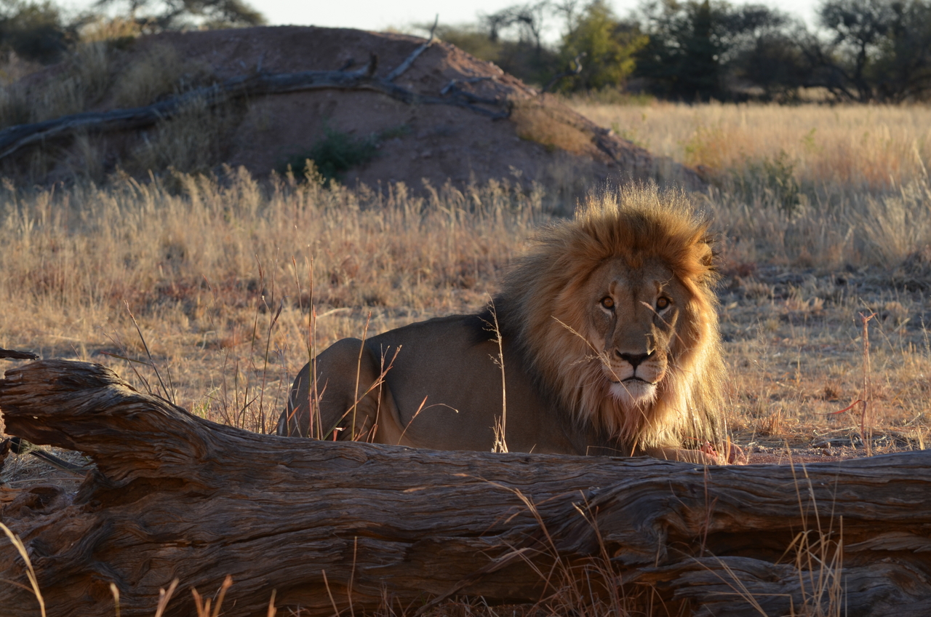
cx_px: 466
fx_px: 3949
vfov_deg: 8.9
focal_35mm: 153
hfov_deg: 13.4
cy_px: 308
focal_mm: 102
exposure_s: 1/200
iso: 200
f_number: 7.1
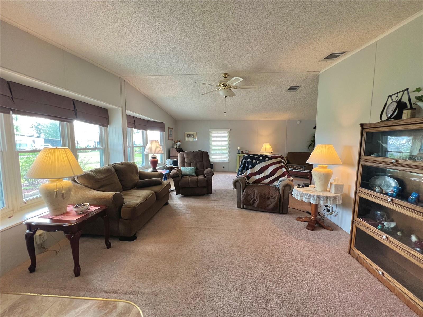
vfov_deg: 89.9
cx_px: 212
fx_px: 159
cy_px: 158
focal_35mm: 13
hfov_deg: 106.2
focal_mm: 1.57
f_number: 1.8
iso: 200
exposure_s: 1/60
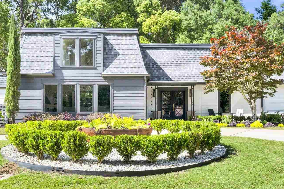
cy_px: 107
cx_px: 164
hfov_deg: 49.2
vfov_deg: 34.0
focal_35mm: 39
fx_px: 309
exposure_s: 1/250
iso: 400
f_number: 11
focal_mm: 16.5
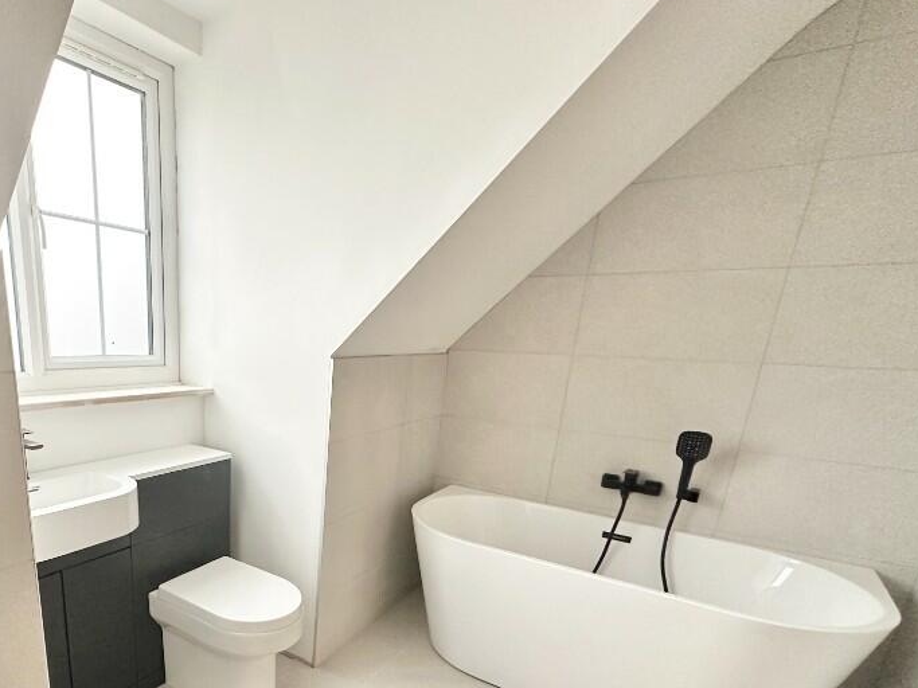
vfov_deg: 60.8
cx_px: 267
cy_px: 494
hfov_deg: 75.1
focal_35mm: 21
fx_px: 557
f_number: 2.2
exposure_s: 1/99
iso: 320
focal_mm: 2.22
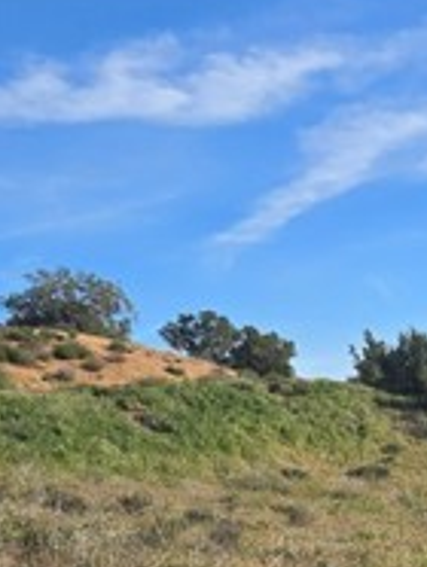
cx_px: 534
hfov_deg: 17.7
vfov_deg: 22.2
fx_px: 1296
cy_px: 735
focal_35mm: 79
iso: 25
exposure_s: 1/1402
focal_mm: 5.4
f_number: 1.8
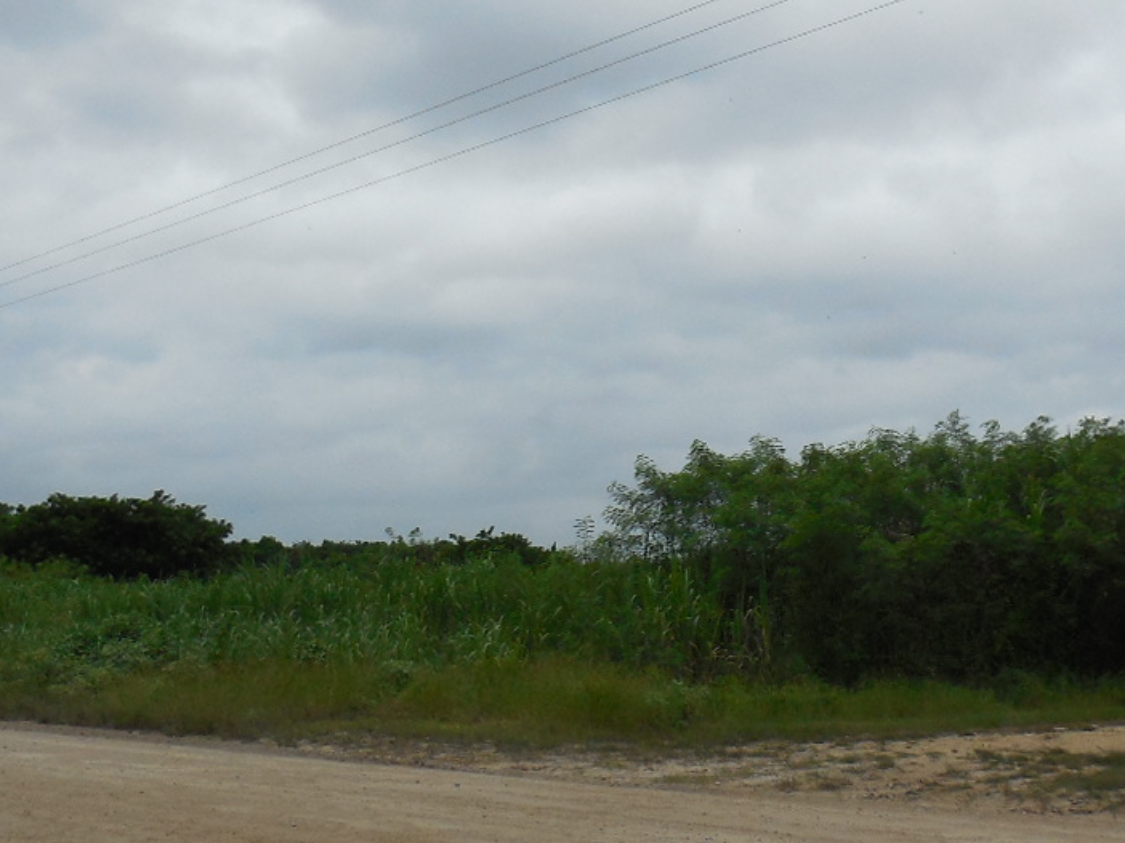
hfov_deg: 33.8
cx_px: 620
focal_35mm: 57
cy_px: 473
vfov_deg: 25.6
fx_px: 1852
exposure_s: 1/640
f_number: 6.2
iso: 125
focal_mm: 4.5
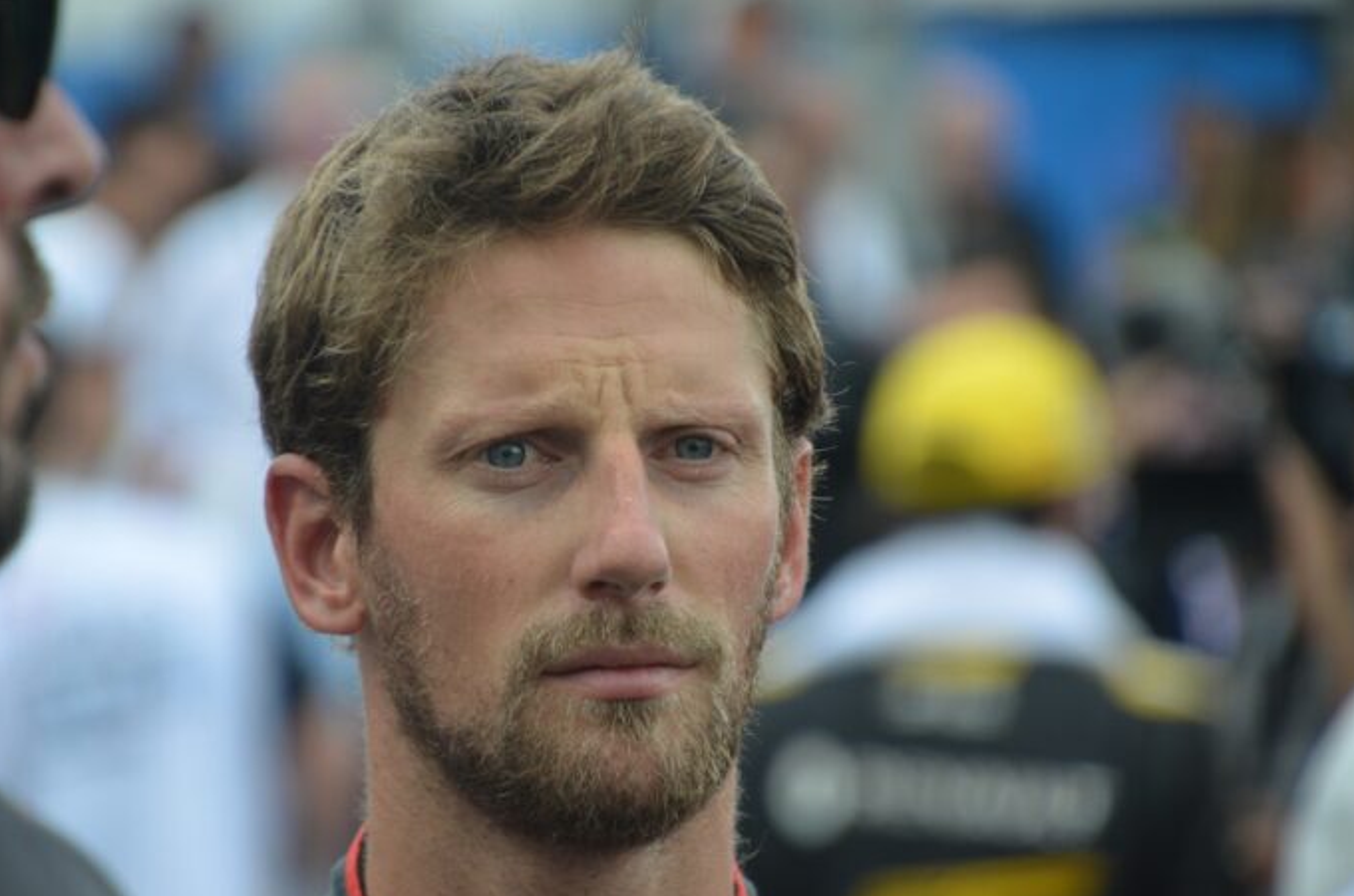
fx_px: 15538
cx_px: 672
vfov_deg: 3.3
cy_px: 452
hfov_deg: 5.0
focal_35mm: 414
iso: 800
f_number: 6.3
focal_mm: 270
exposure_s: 1/750
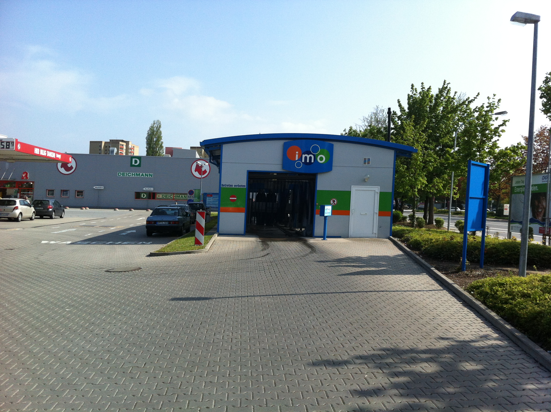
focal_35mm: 35
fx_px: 556
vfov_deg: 40.6
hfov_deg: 52.7
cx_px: 276
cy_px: 206
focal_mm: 3.85
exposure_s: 1/1257
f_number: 2.8
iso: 80
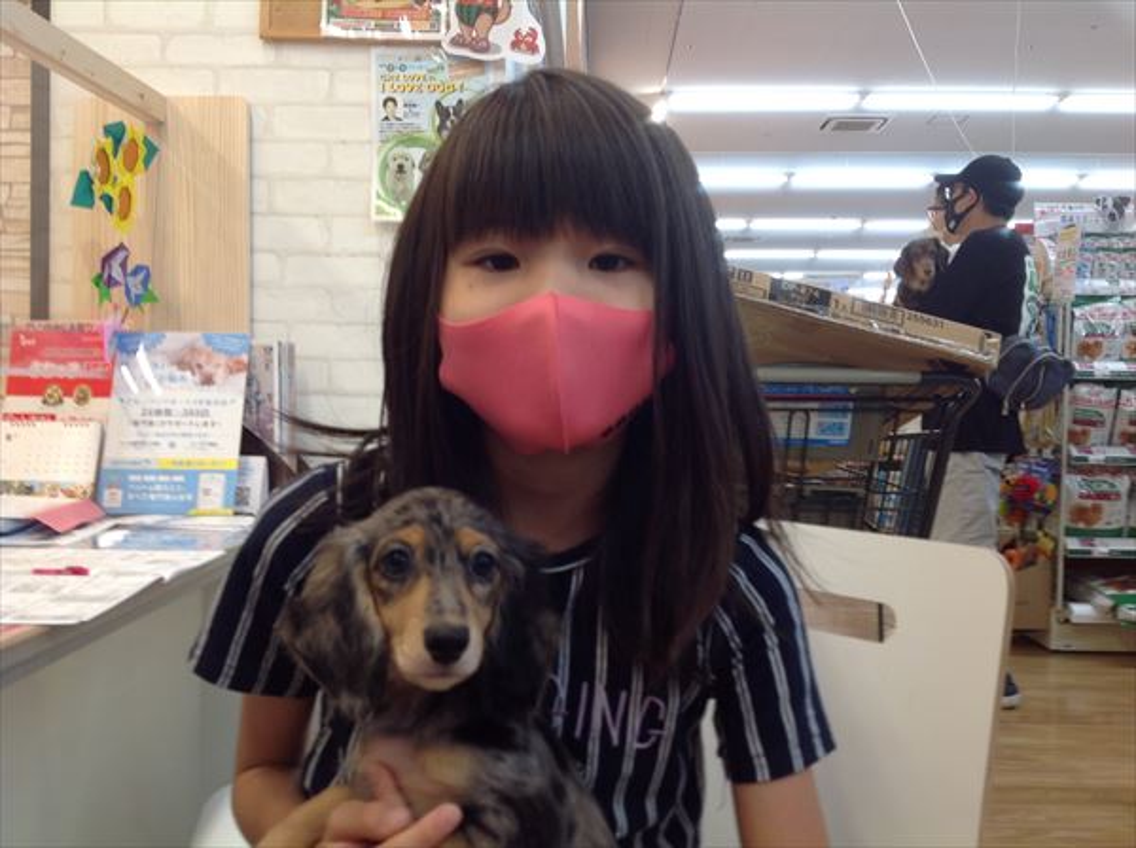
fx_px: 1147
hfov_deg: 52.7
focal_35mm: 35
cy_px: 424
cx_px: 568
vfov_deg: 40.6
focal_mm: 4.28
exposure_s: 1/30
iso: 50
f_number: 2.4
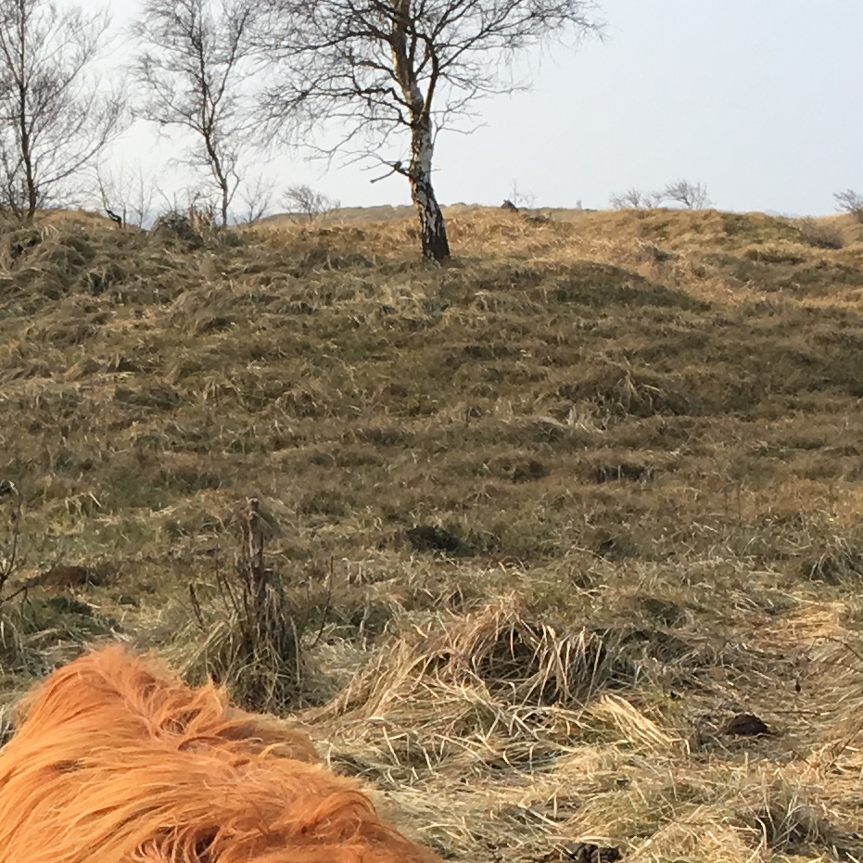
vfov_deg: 15.3
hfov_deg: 15.5
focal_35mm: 111
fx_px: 3131
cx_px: 70
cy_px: 960
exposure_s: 1/746
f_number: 2.2
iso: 25
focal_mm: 4.15
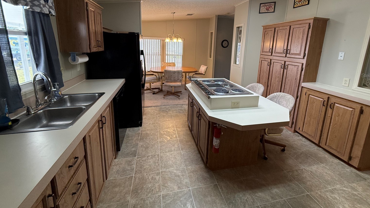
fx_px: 157
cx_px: 190
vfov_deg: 65.9
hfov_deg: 99.3
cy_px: 75
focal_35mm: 16
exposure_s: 1/120
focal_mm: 2.22
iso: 250
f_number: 2.2
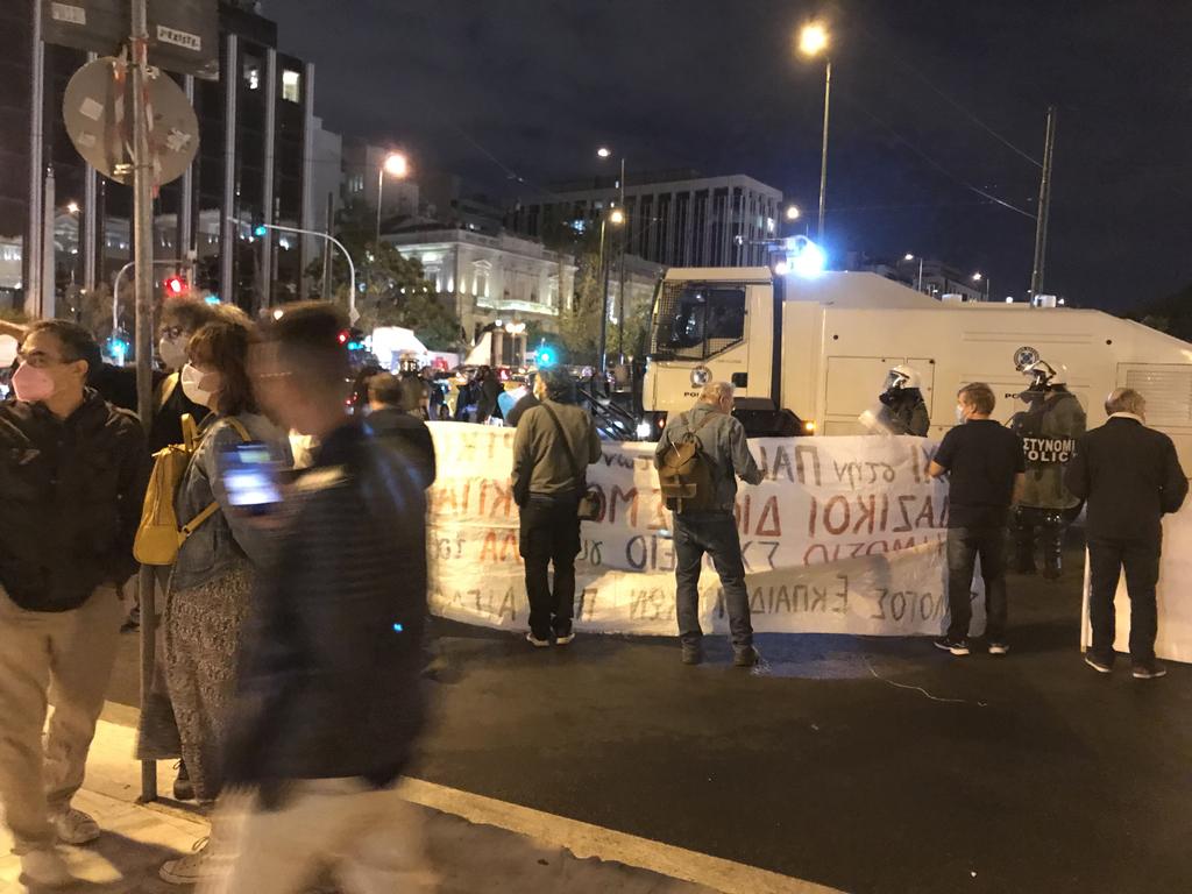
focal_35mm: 28
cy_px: 447
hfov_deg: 63.4
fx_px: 964
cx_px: 596
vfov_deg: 49.7
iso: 125
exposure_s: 1/4
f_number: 1.8
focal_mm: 3.99
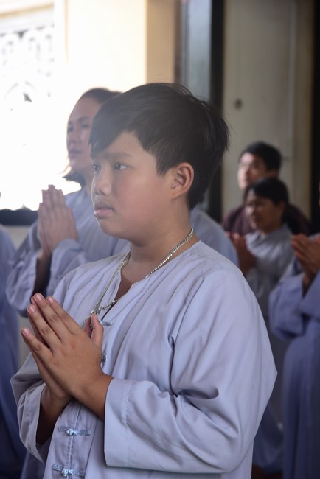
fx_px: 1398
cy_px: 240
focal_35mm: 105
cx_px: 160
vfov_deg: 19.4
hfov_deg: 13.1
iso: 320
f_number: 8
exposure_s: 1/50
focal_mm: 105
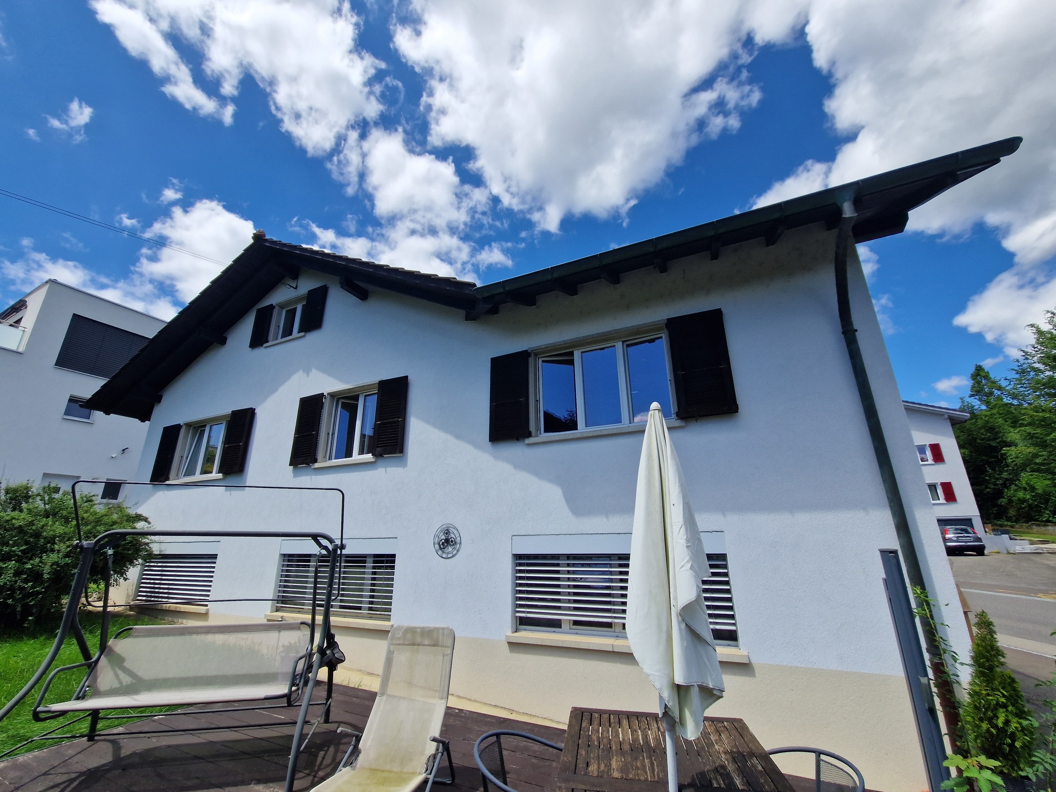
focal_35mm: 13
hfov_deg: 106.2
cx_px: 528
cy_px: 396
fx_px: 397
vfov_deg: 89.9
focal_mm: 2.2
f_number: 2.2
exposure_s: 1/2656
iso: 50
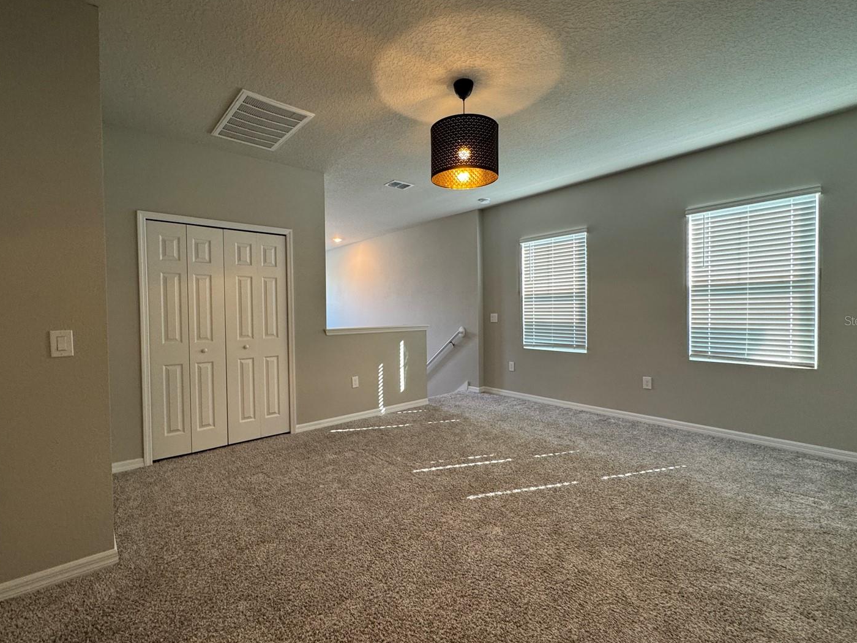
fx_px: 396
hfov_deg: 94.5
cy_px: 320
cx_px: 413
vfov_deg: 78.1
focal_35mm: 16
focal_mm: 2.22
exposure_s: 1/60
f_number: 2.2
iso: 200
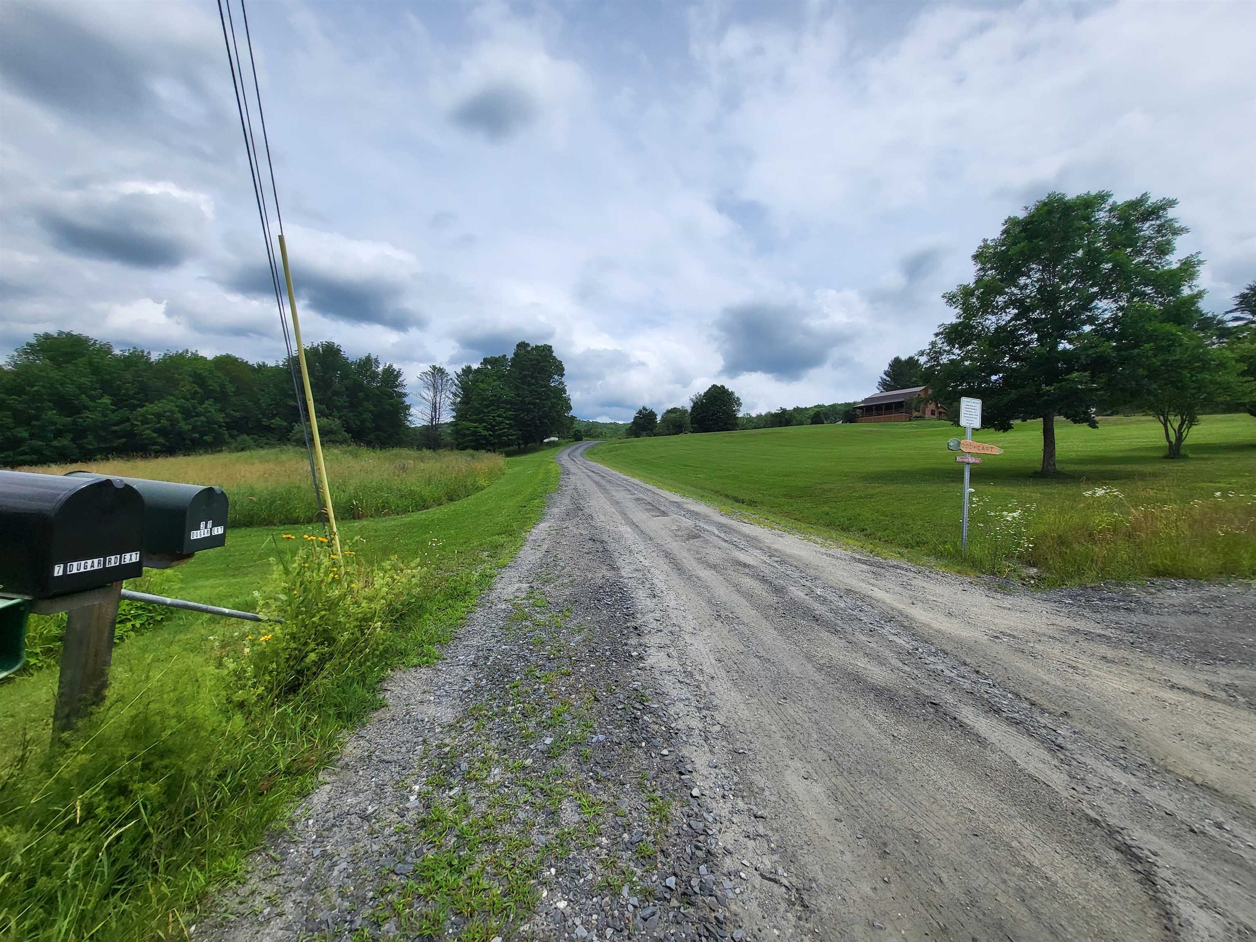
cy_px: 471
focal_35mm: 13
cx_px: 628
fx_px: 472
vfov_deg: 89.9
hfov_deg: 106.2
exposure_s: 1/2232
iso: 32
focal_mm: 1.74
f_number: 2.2
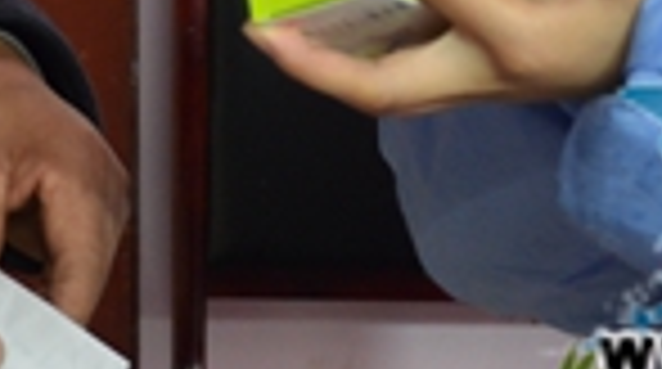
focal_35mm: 178
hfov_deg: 12.1
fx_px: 3118
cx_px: 171
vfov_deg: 6.5
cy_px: -477
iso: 1100
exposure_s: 1/25
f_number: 3.8
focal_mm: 26
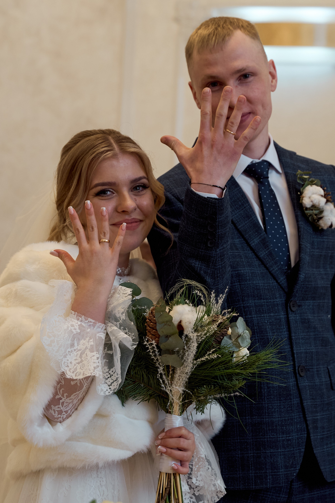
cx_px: 168
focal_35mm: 75
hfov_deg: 18.2
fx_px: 1047
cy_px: 252
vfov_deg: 27.0
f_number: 4.5
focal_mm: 75
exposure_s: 1/250
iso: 1000
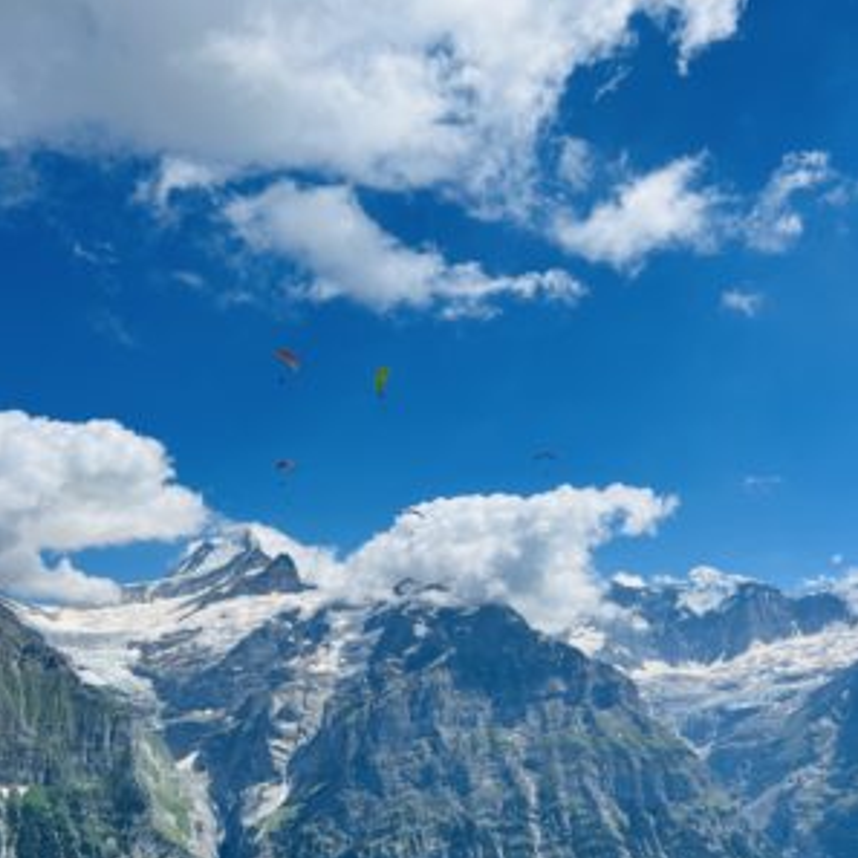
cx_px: 428
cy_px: 482
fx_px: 869
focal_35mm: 31
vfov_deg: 52.4
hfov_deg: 52.5
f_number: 1.5
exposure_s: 1/9434
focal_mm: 5.7
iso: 50
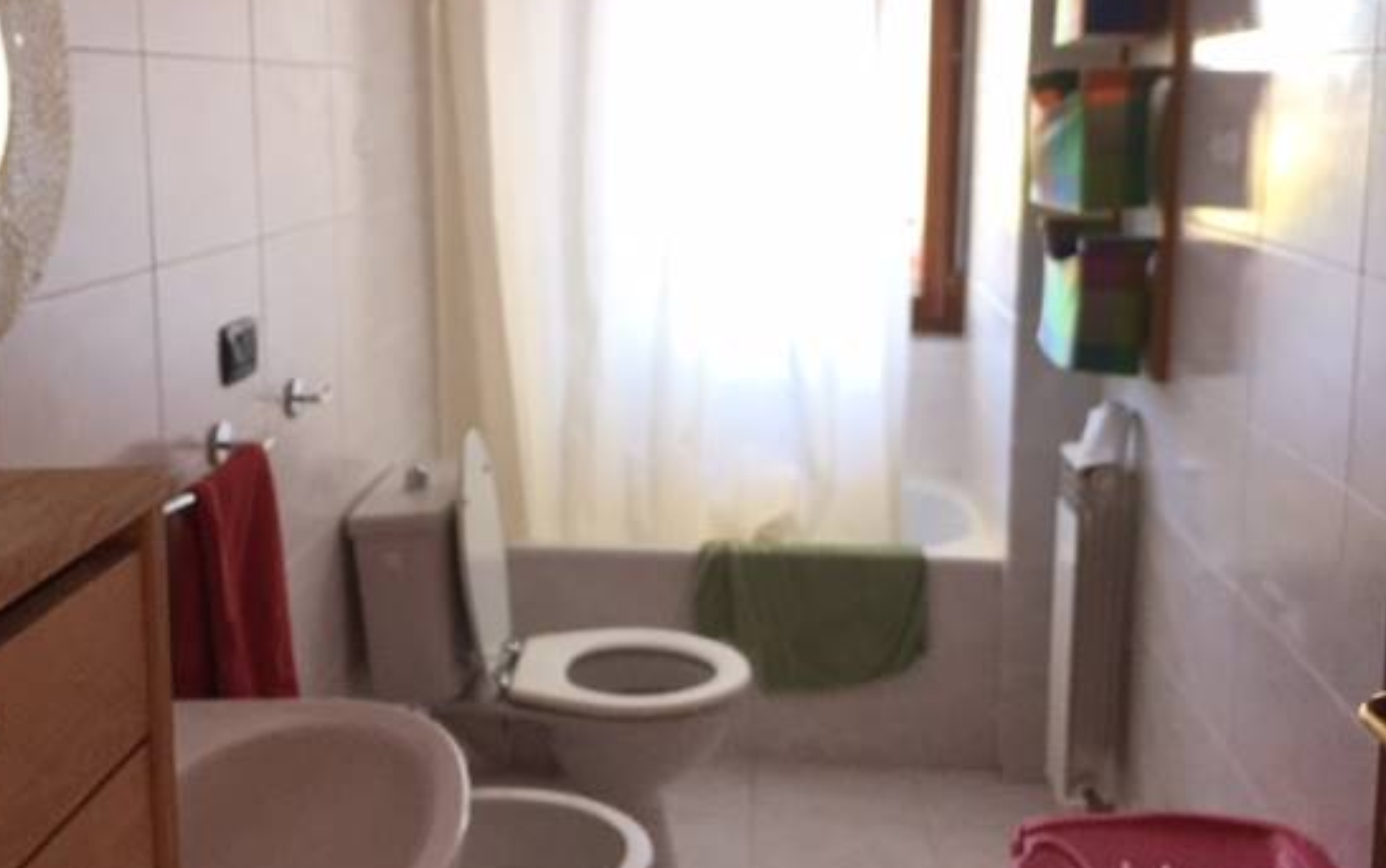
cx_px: 657
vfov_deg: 35.1
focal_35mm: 36
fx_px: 1361
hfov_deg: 54.0
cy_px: 297
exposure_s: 1/33
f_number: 2.2
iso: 64
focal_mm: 4.15
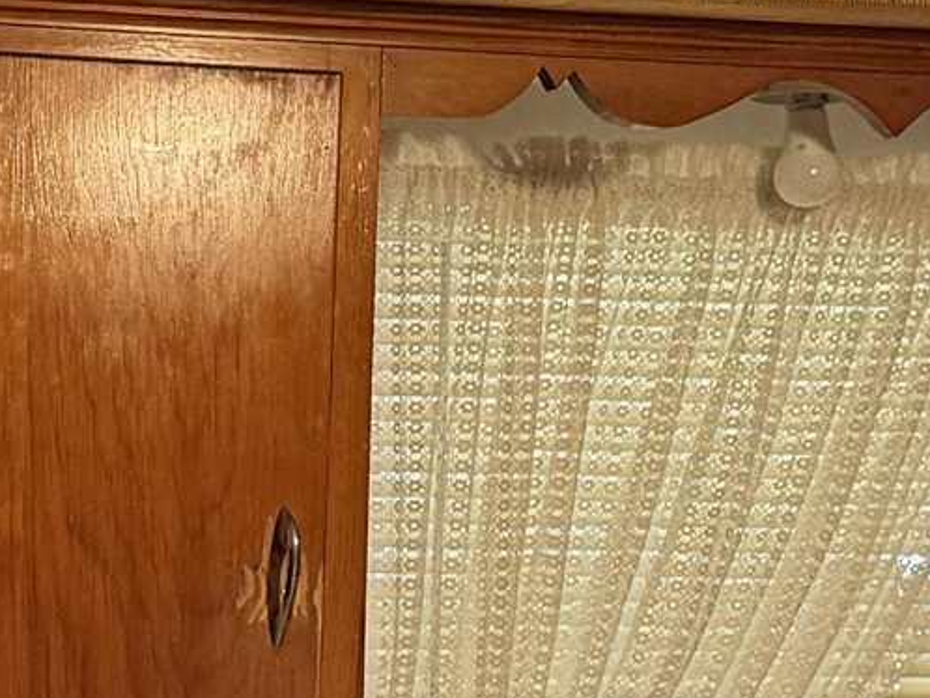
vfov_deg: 9.8
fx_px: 3978
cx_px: -187
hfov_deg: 13.0
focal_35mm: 148
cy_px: 933
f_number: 1.78
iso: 400
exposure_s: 1/60
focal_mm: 6.76
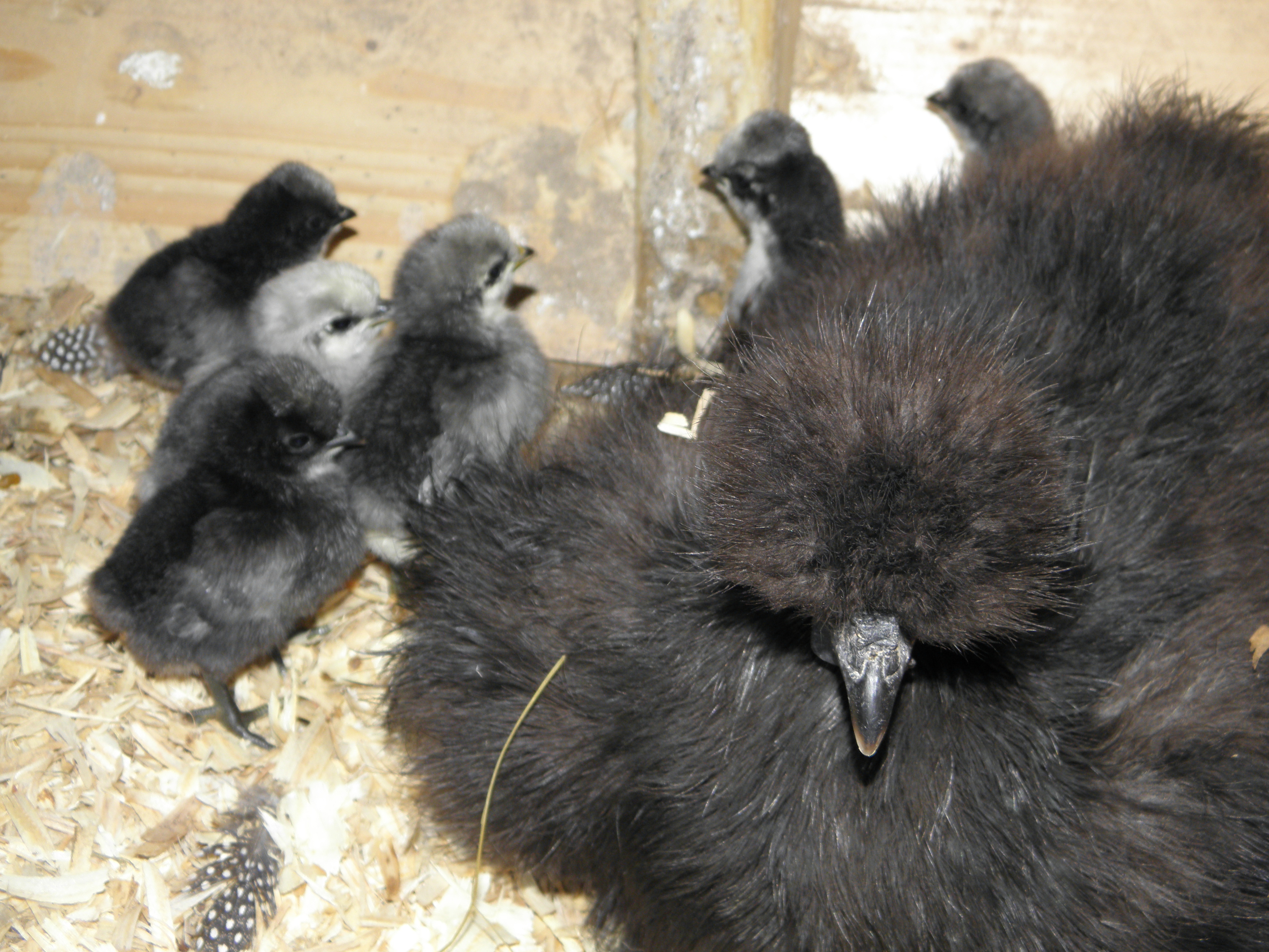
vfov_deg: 30.9
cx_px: 634
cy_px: 476
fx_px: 1723
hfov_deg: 40.4
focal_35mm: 47
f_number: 3.9
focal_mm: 8.6
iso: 100
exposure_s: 1/100
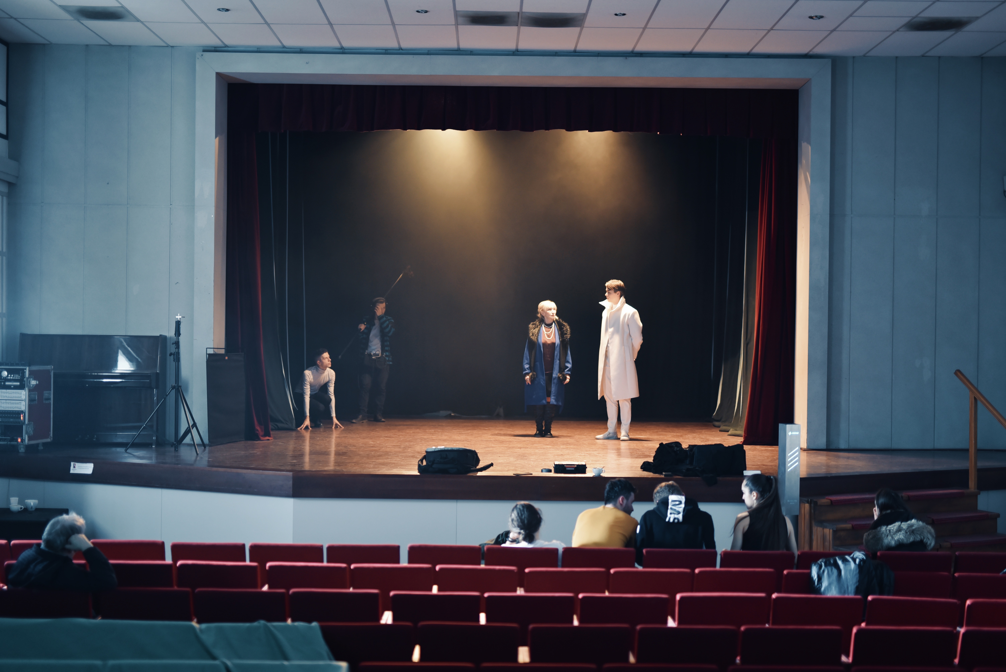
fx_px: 1398
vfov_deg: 27.0
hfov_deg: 39.6
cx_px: 503
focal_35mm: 50
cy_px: 336
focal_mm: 50
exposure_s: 1/60
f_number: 1.6
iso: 800
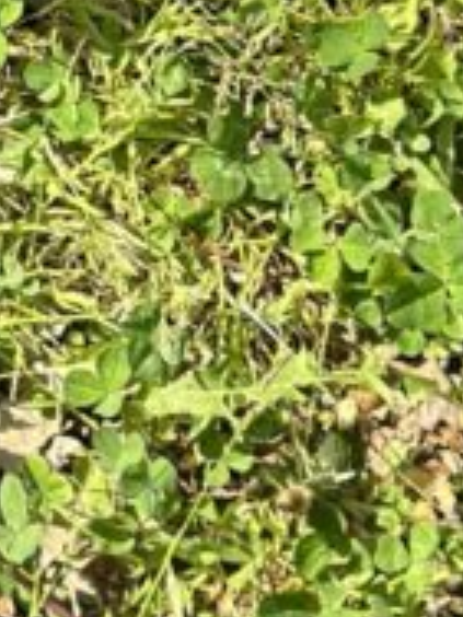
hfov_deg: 5.6
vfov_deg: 7.1
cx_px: -233
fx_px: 4672
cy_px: -932
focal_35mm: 262
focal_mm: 6.86
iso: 80
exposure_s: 1/1171
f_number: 1.78
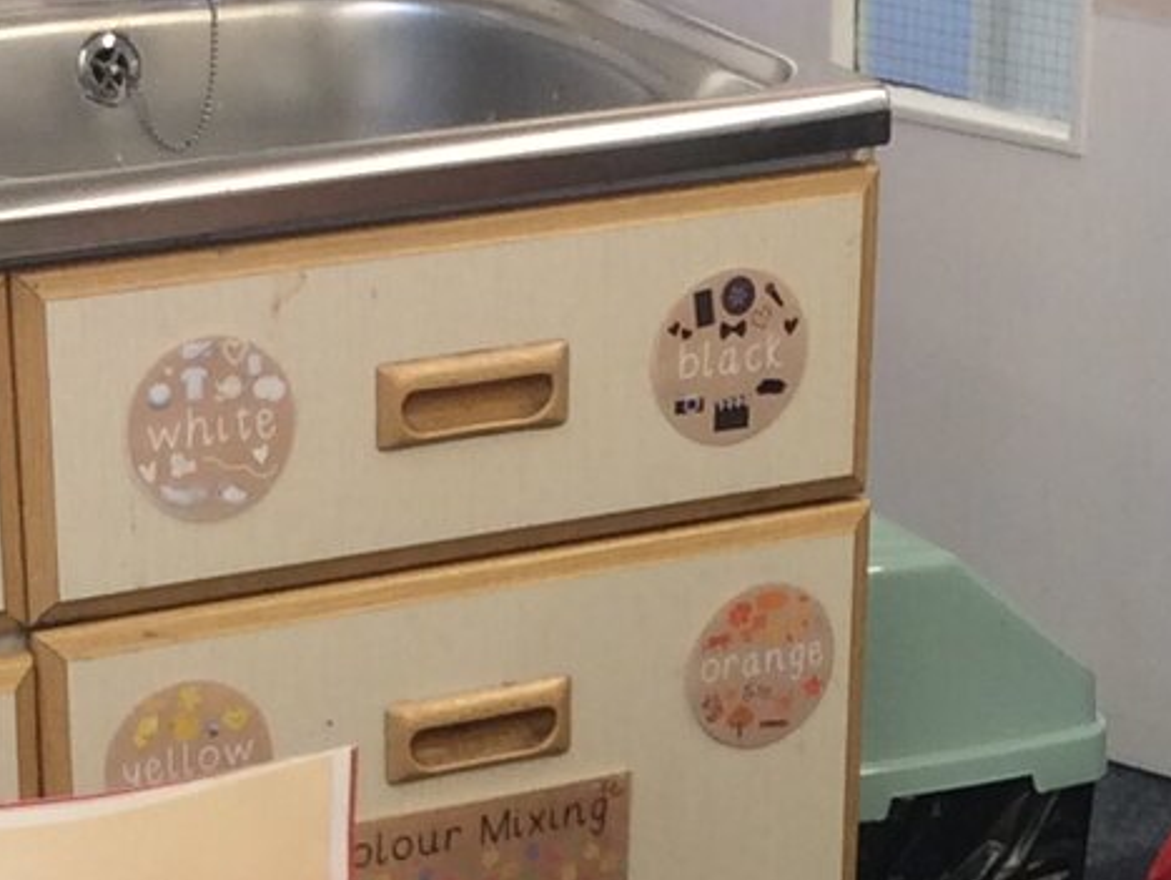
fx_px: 4740
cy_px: 1334
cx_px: 700
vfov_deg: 10.2
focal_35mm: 140
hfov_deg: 14.1
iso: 32
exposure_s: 1/33
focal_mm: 3.3
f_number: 2.4
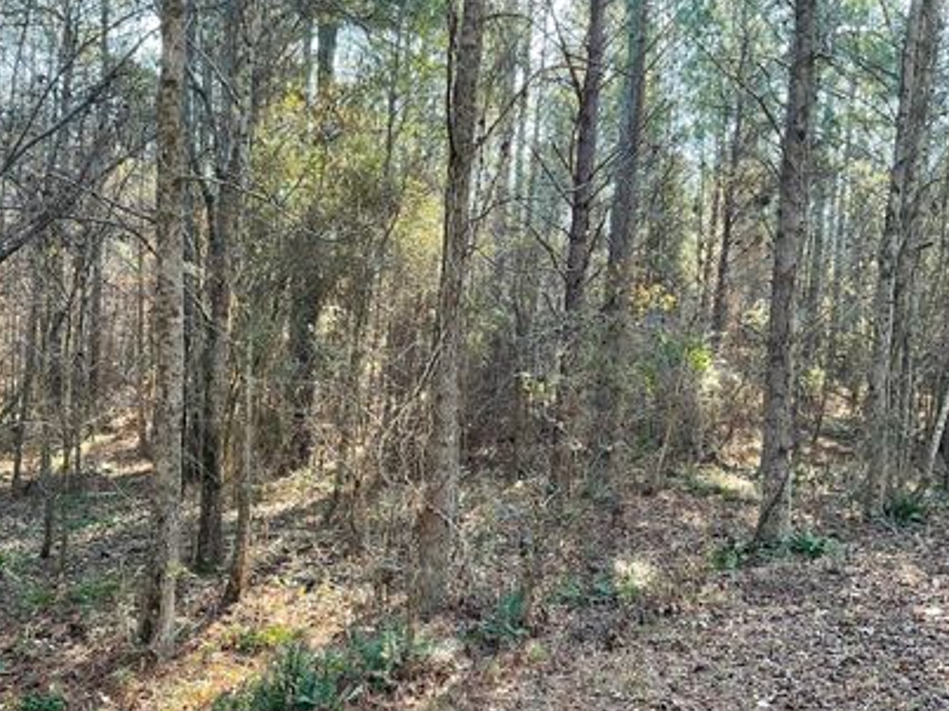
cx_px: 405
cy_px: 434
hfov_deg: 51.2
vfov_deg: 39.4
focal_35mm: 36
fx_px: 987
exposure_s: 1/120
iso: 40
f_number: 1.8
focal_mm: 3
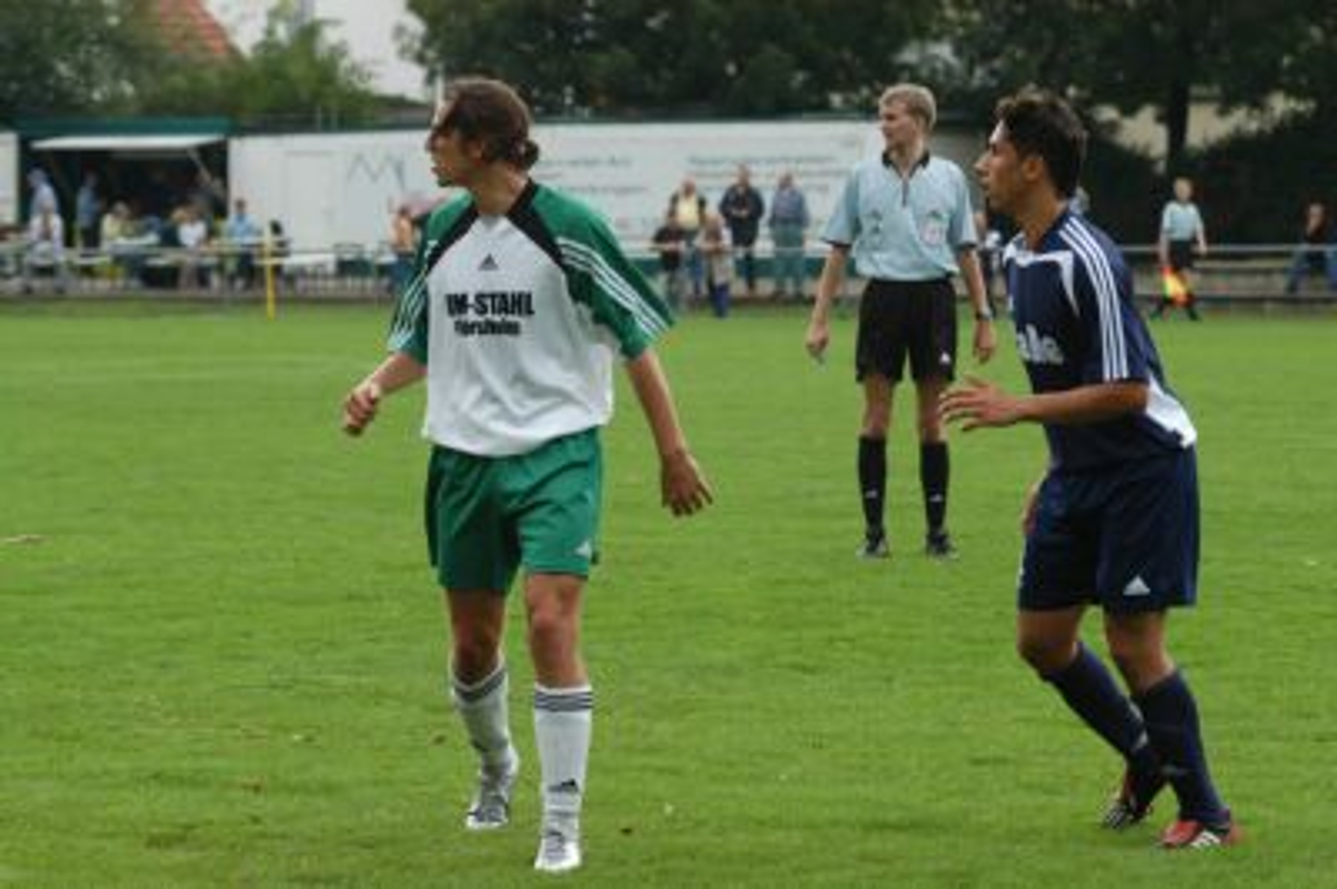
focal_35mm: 165
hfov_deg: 12.5
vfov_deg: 8.3
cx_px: 668
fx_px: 6123
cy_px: 444
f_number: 5
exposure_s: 1/350
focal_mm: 110
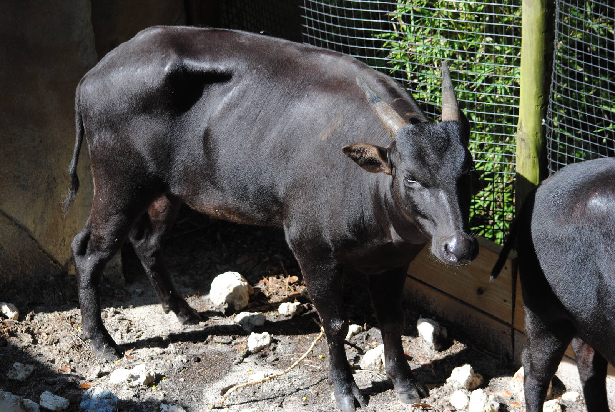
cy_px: 206
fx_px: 2001
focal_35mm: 117
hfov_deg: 17.5
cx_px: 308
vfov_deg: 11.7
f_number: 5
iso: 200
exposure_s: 1/400
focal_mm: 78
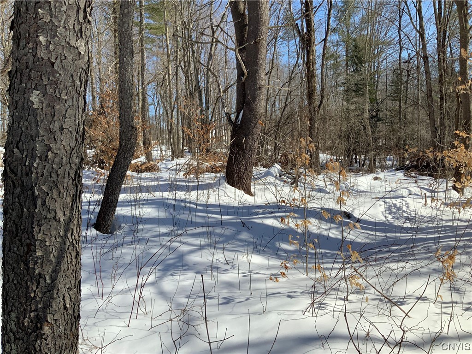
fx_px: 395
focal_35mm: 29
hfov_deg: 61.7
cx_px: 236
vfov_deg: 48.2
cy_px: 177
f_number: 1.8
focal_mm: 3
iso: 16
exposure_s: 1/3125
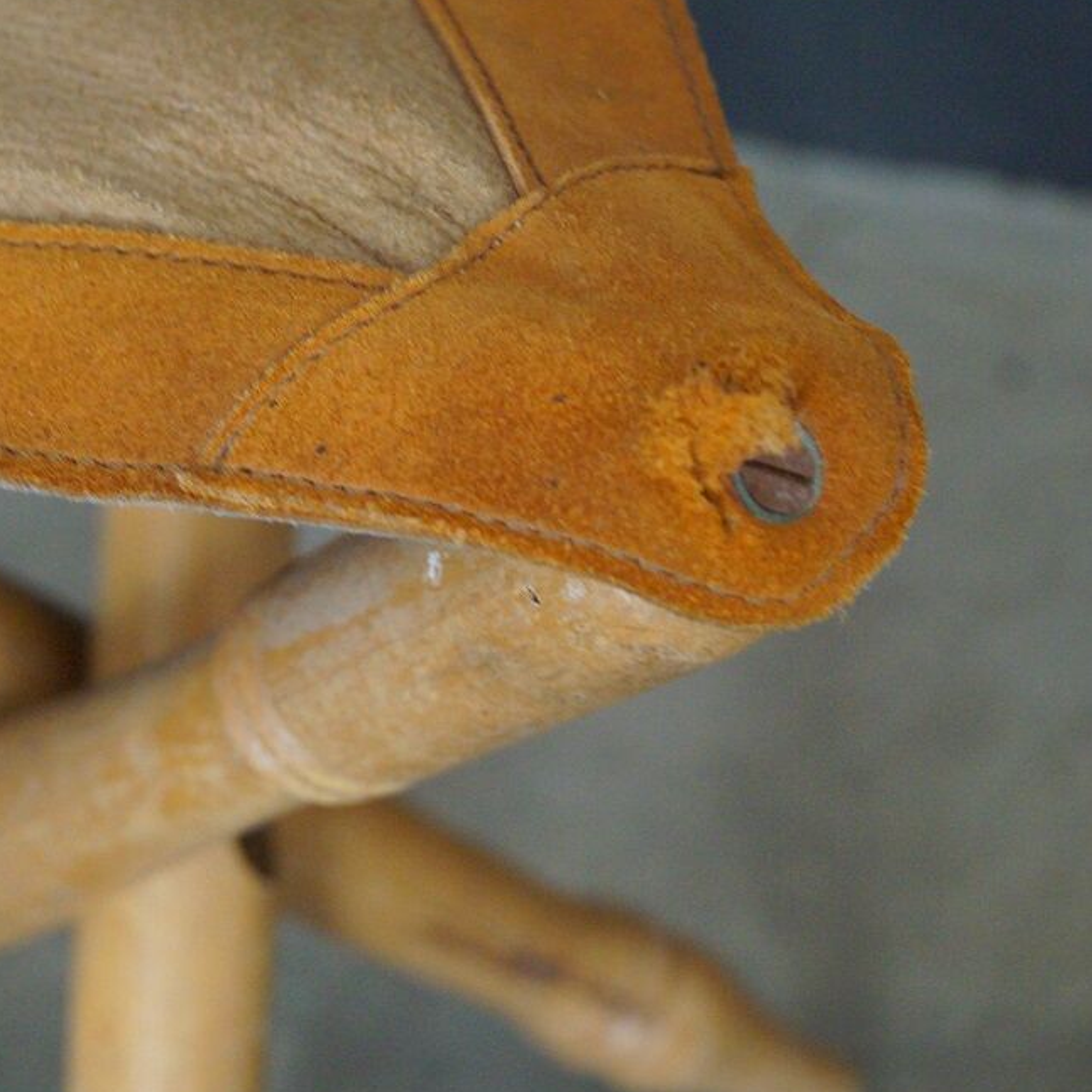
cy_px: 537
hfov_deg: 16.4
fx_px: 3783
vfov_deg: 16.4
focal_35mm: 106
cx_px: 542
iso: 3200
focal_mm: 55
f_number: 6.3
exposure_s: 1/60
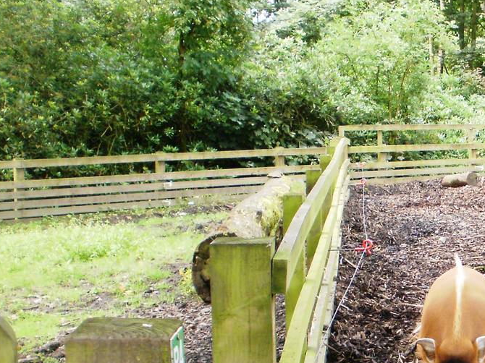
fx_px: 1205
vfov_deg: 16.8
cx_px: 499
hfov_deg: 21.8
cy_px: 350
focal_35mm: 86
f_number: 3.5
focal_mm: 6.3
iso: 100
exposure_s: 1/50
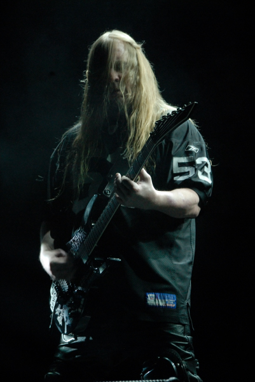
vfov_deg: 13.0
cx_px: 128
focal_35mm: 158
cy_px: 191
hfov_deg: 8.7
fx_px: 1670
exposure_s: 1/80
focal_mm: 105
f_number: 11
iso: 1000
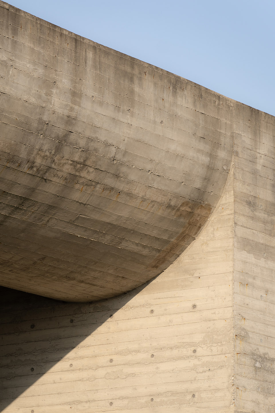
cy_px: 206
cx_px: 138
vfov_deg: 13.7
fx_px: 1719
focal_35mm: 150
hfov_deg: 9.1
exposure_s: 1/1000
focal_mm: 150
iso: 100
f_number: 4
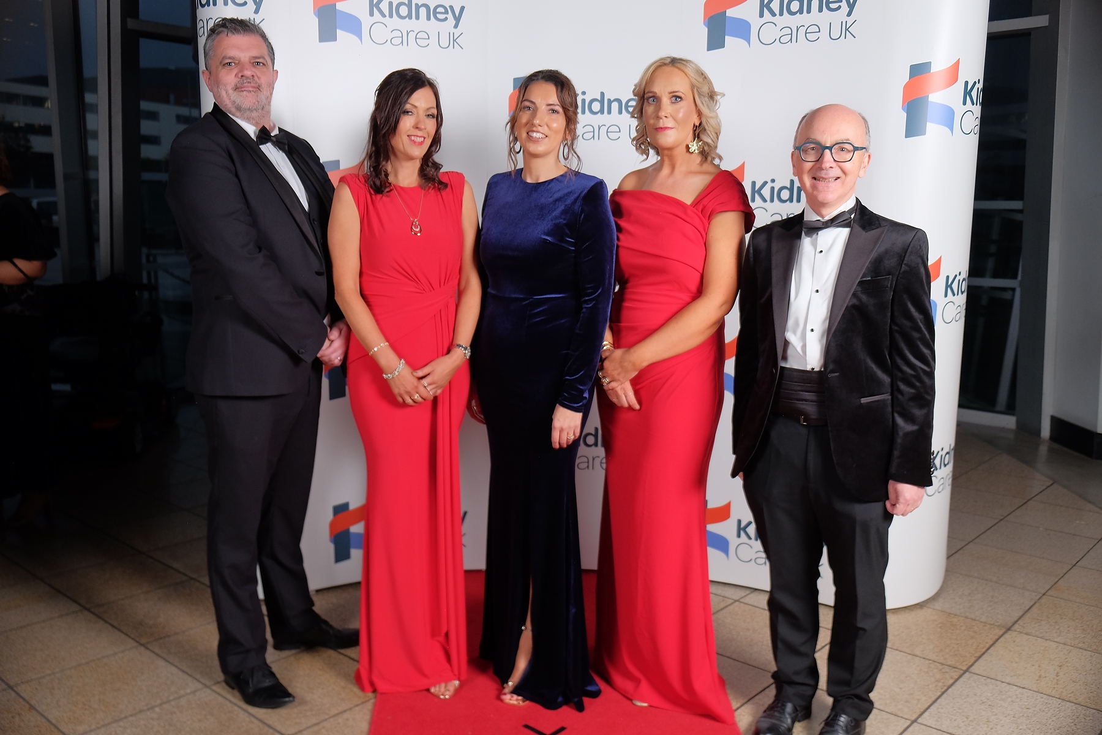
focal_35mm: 32
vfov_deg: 41.1
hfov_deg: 58.7
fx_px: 979
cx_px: 551
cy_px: 368
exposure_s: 1/180
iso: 400
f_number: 3.6
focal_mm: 21.4
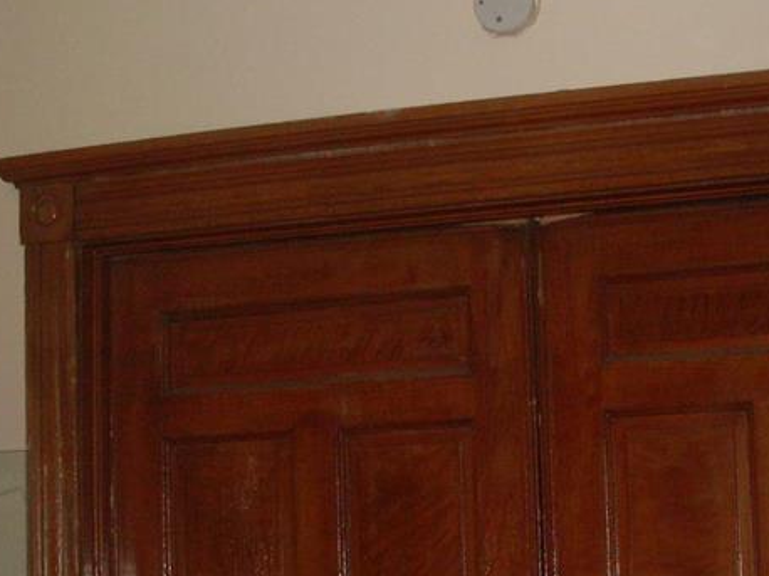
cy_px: 469
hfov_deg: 22.9
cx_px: 539
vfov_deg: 17.2
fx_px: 1887
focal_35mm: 85
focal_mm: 6.3
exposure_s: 1/45
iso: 100
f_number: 2.8
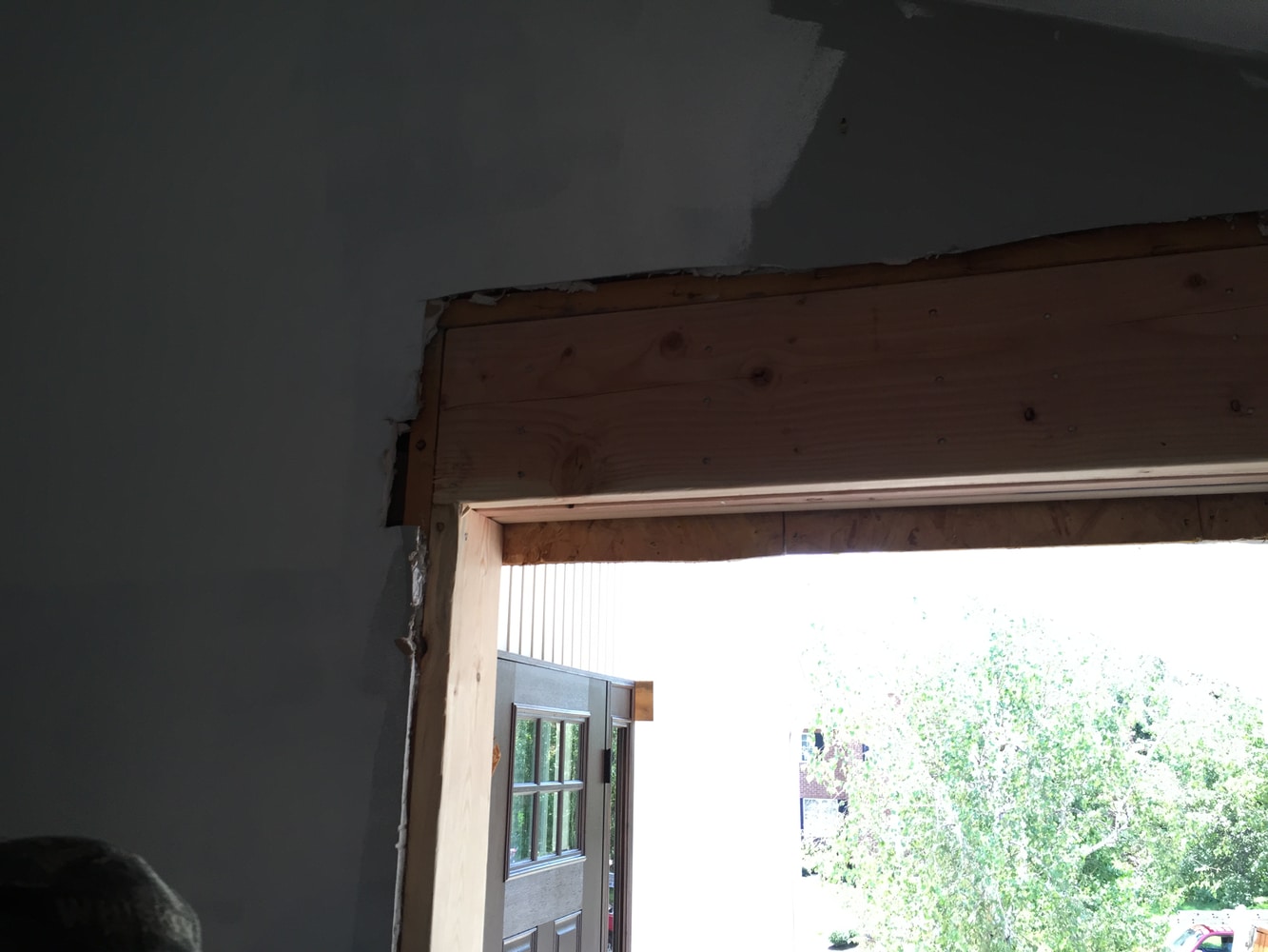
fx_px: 1062
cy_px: 476
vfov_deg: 48.2
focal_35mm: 29
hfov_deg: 61.7
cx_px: 634
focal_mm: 4.15
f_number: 2.2
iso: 50
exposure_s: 1/120
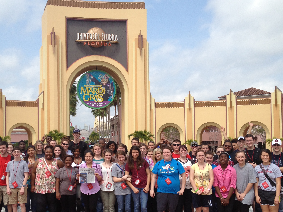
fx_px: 392
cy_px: 133
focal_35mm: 48
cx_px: 121
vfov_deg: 30.1
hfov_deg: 39.6
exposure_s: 1/1905
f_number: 2.4
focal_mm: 4.28
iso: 50
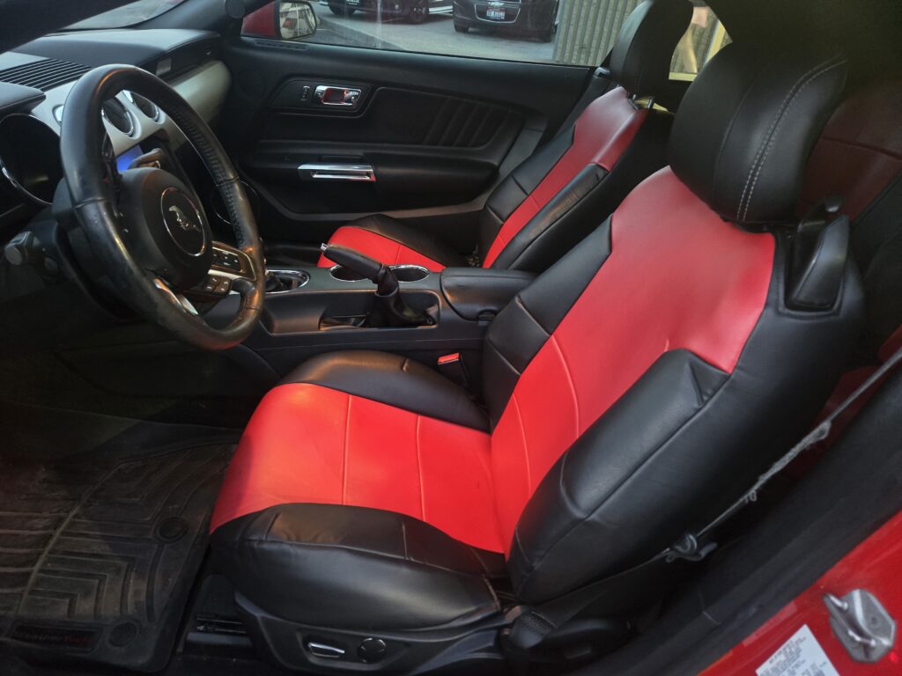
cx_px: 451
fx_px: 599
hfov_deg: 73.9
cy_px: 338
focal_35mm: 23
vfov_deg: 58.9
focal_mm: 5.4
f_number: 1.8
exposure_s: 1/40
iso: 1250
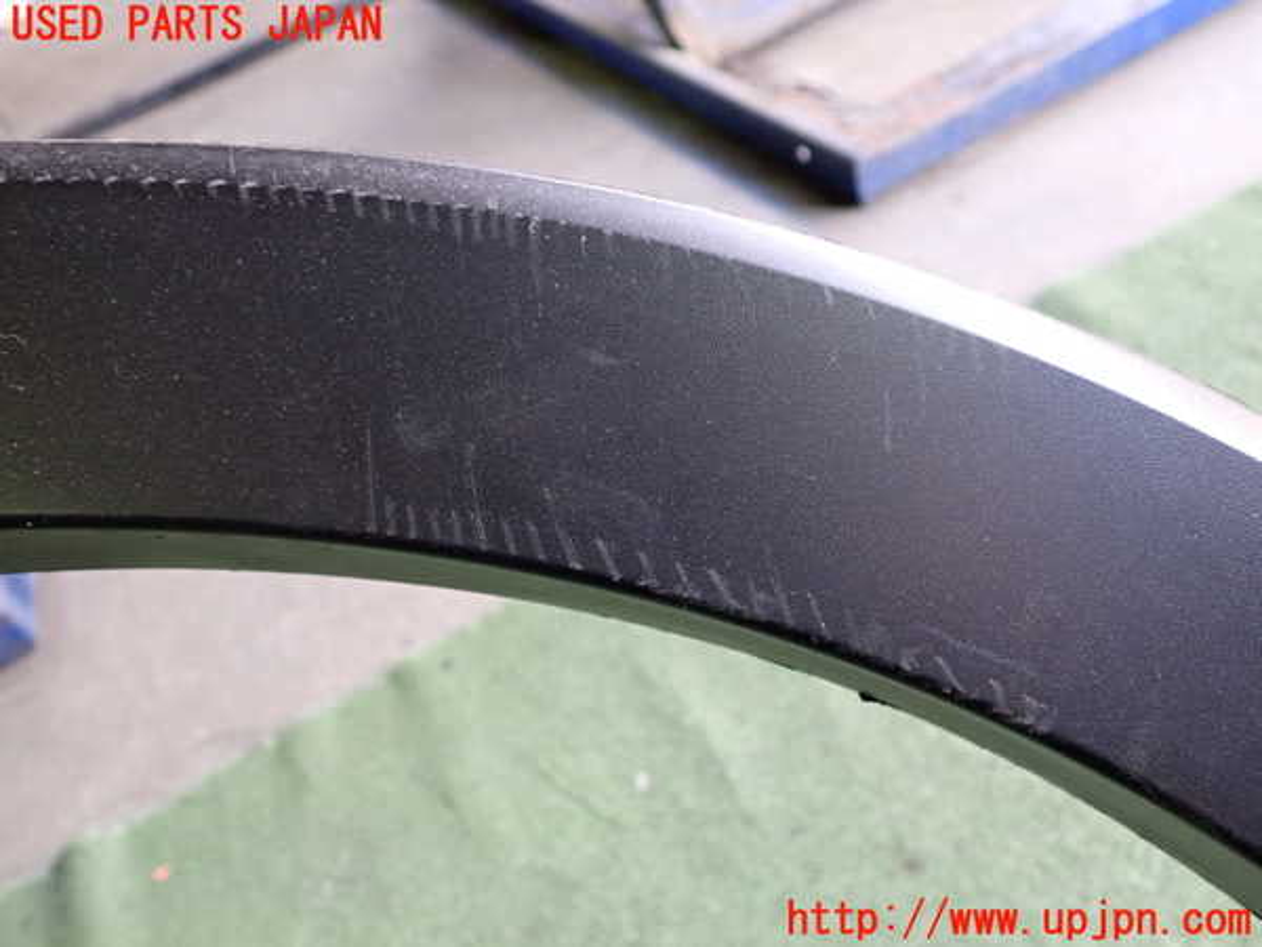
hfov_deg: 60.0
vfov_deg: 46.8
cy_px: 474
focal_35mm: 30
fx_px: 1094
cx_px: 631
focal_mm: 5.4
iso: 250
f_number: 2.3
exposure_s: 1/30
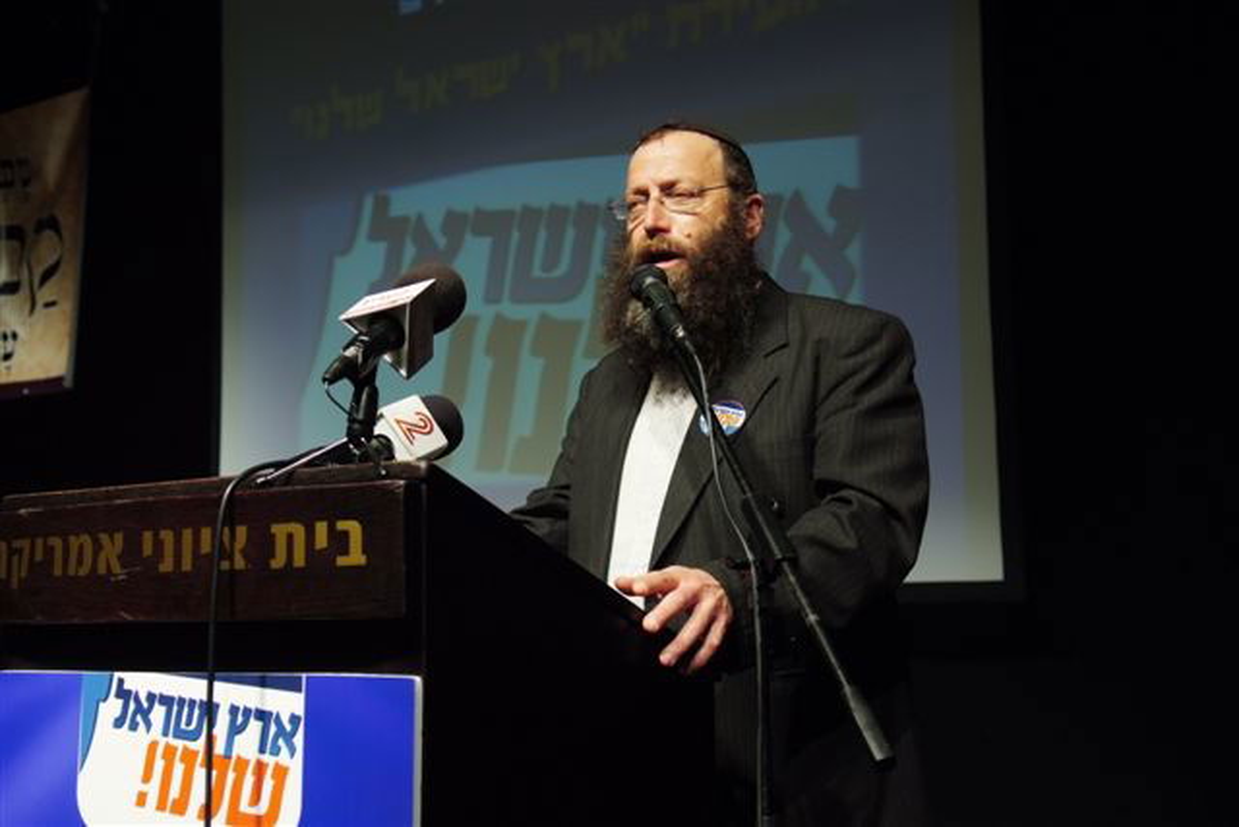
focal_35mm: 45
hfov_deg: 43.6
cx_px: 620
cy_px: 414
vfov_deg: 29.9
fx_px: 1549
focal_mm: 30
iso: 500
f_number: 4
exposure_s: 1/100
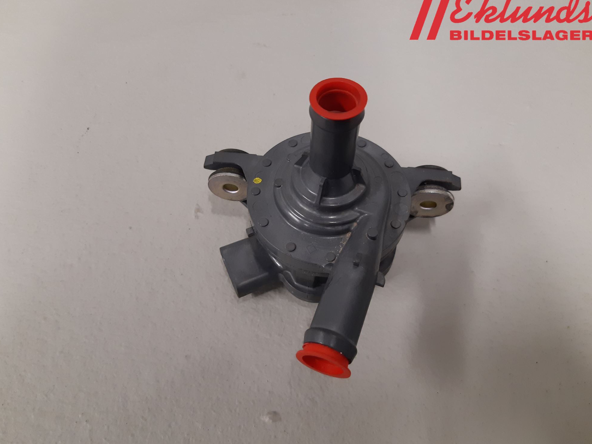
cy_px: 220
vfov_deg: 51.4
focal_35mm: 27
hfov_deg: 65.3
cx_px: 286
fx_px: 462
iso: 160
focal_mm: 3.93
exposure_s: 1/50
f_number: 1.7
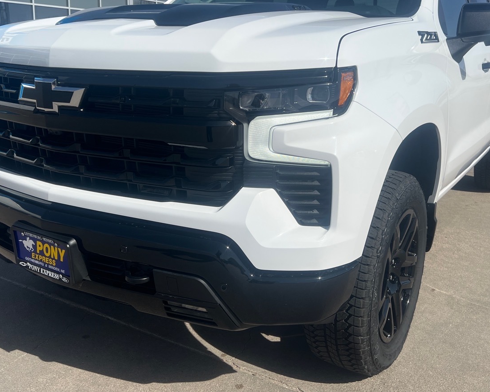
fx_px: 537
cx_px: 241
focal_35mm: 37
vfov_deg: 40.0
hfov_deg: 49.1
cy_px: 158
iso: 50
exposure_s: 1/8000
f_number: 1.5
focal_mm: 5.7
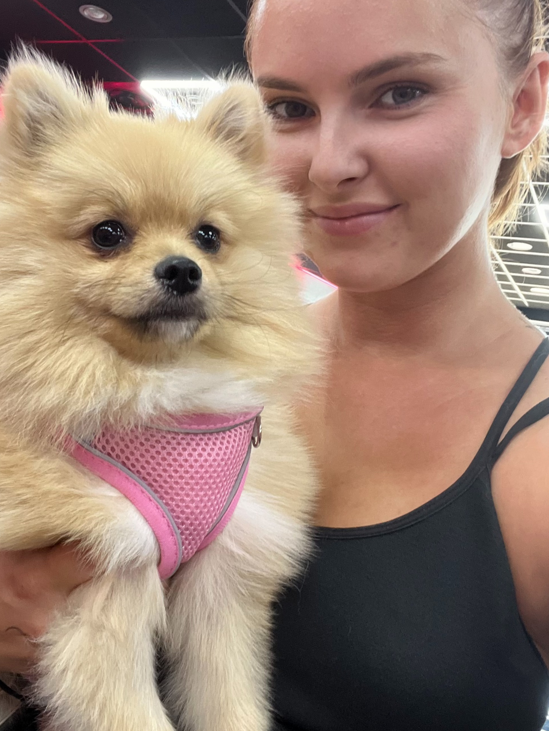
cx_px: 240
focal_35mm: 36
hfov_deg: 39.6
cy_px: 354
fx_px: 761
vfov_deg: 51.3
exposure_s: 1/60
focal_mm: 2.71
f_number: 2.2
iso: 250
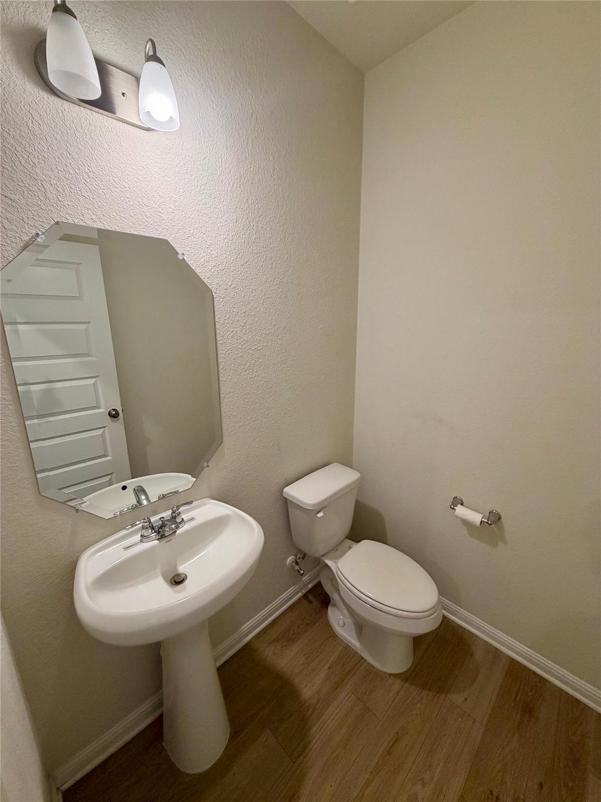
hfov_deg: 85.7
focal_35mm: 14
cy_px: 401
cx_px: 300
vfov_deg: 102.1
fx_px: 324
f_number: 2.2
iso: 200
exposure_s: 1/60
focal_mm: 2.22
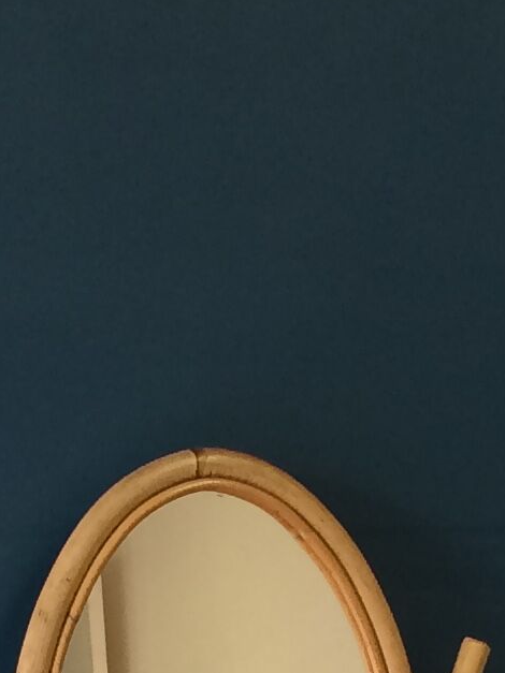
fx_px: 2938
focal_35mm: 151
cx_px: 280
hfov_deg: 9.8
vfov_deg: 12.2
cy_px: 1127
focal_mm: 4.15
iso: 40
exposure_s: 1/33
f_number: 2.2
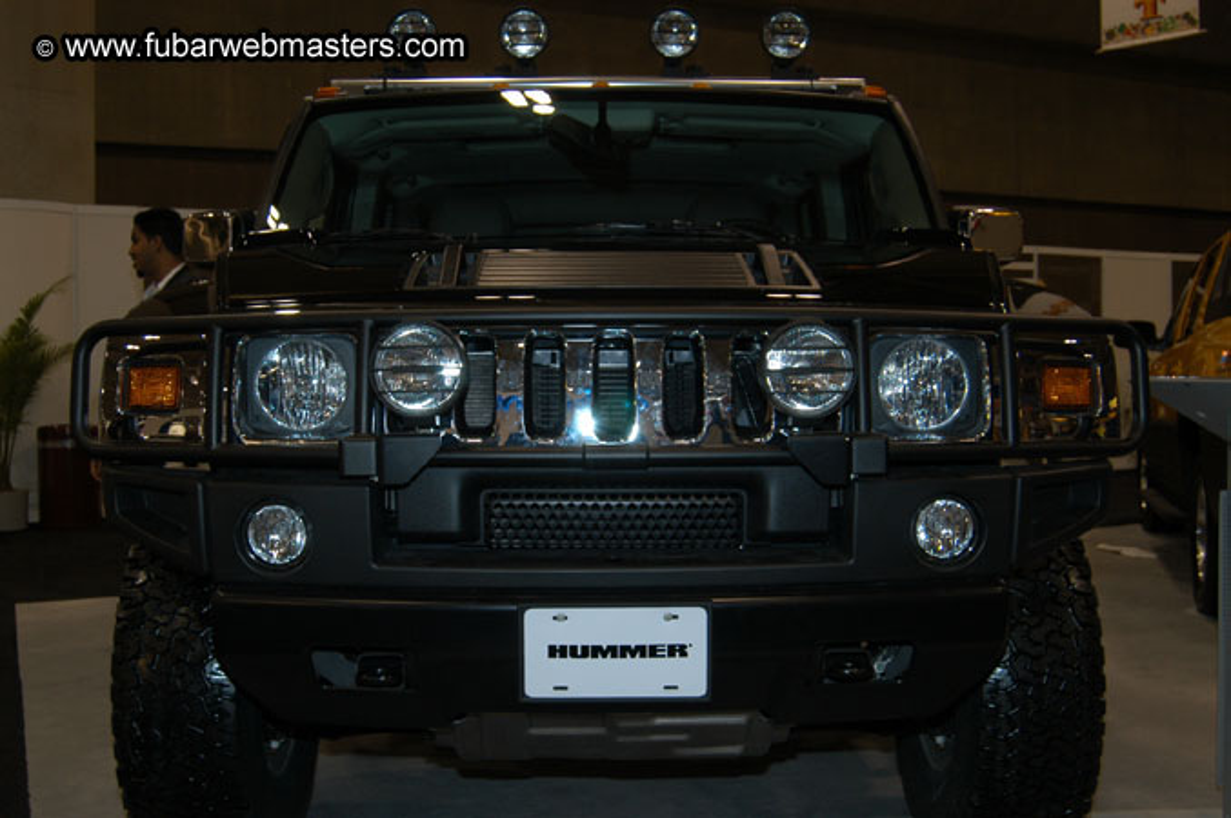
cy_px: 409
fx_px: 1230
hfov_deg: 53.2
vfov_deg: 36.8
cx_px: 616
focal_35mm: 36
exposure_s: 1/60
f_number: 5
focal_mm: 24
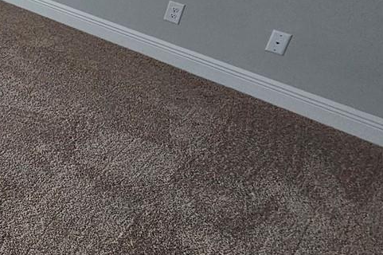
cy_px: 15
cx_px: -150
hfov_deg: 30.7
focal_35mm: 45
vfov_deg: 28.4
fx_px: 478
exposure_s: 1/60
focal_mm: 2.2
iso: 200
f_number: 2.2
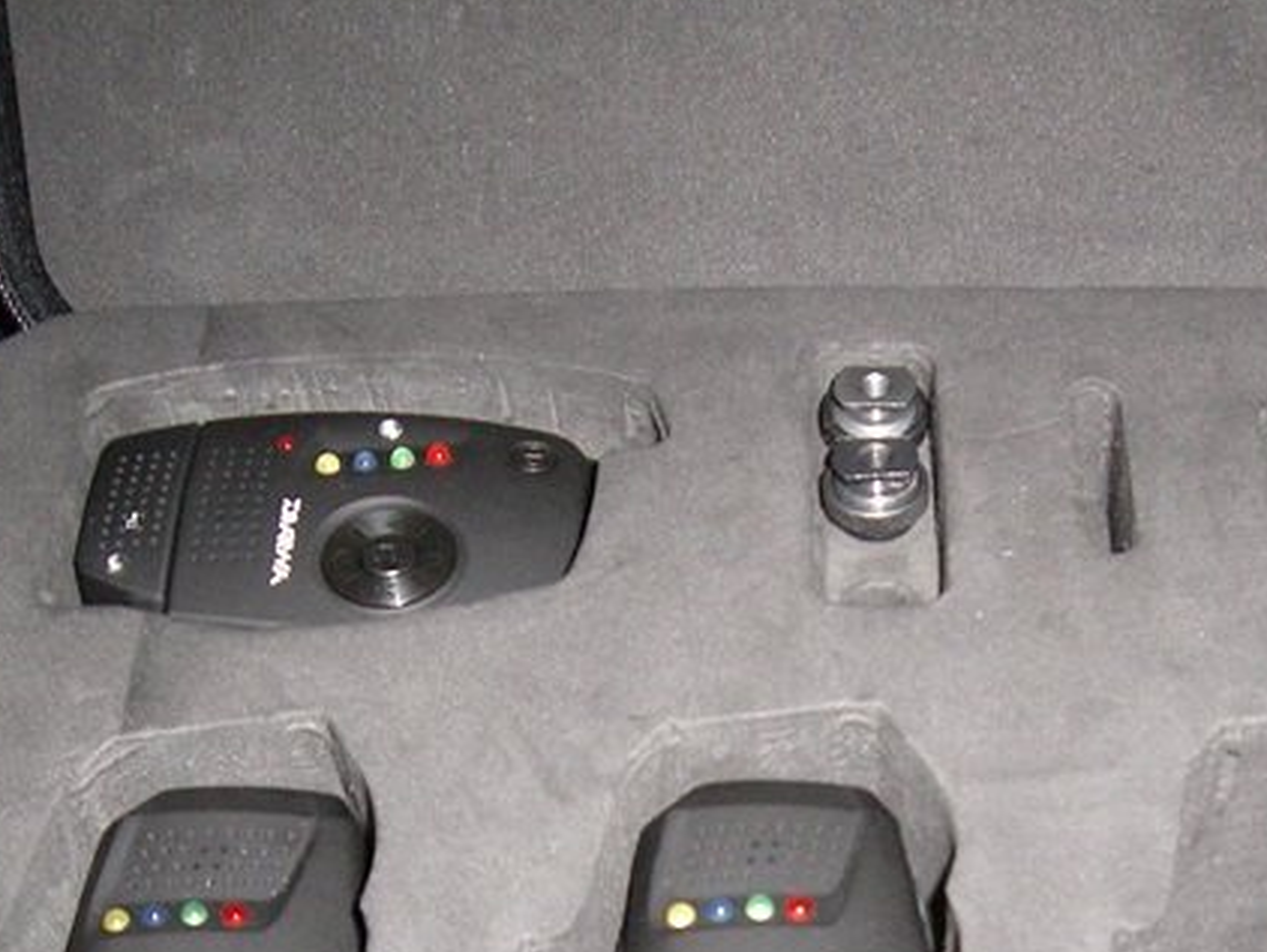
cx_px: 868
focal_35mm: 72
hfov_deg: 26.8
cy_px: 886
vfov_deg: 20.0
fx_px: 2637
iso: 400
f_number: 2.7
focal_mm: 6.2
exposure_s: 1/50
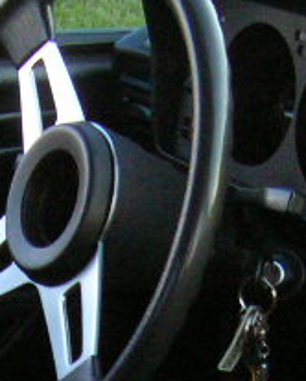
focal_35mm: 164
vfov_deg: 11.2
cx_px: 109
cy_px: 598
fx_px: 1854
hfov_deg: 9.4
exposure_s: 1/60
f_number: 2.9
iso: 200
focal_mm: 5.7
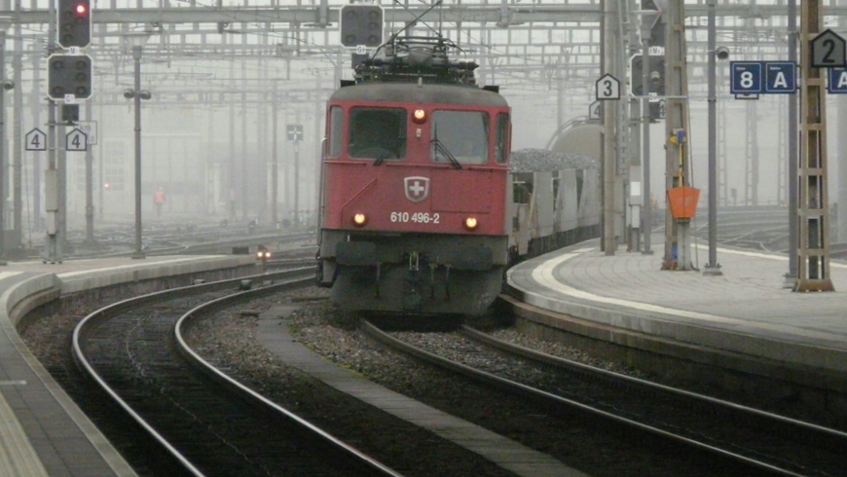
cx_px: 480
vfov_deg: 3.3
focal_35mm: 368
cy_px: 169
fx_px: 8267
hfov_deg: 5.9
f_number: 3.6
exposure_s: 1/320
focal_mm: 48.2
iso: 800
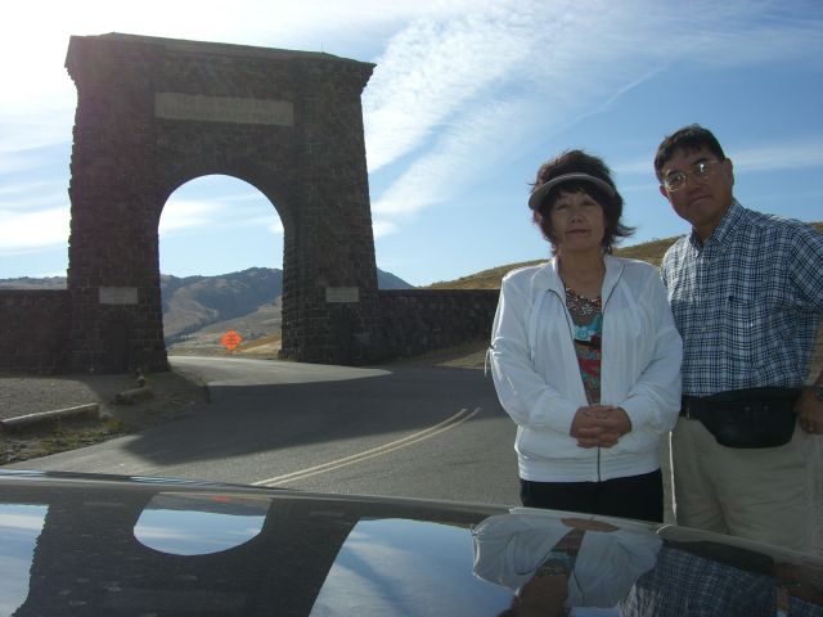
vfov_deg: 37.7
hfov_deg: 49.0
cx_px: 412
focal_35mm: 38
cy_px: 308
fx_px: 903
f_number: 4.3
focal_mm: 6.2
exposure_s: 1/1250
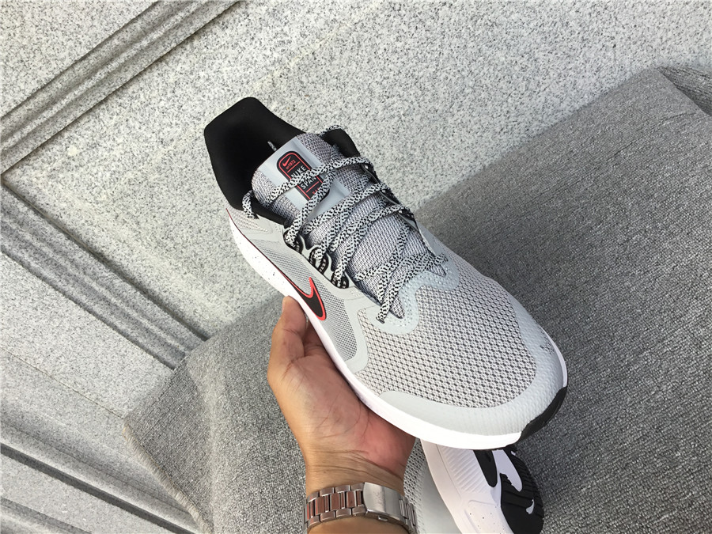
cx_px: 356
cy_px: 267
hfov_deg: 58.4
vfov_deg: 45.4
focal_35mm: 31
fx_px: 638
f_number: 2.4
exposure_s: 1/161
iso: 25
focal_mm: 3.3
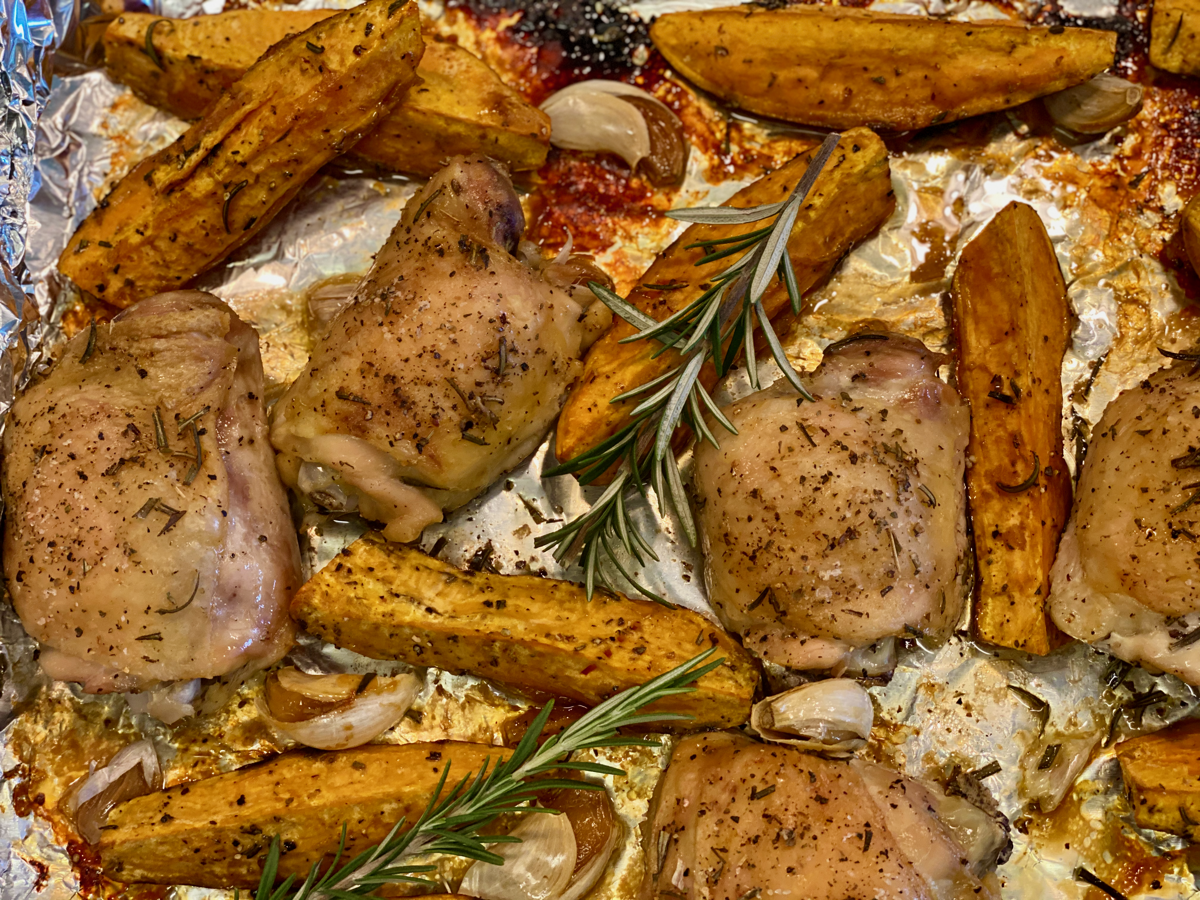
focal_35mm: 52
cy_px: 450
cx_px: 600
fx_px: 1803
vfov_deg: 28.0
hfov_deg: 36.8
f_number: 2
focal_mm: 6
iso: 125
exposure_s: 1/60
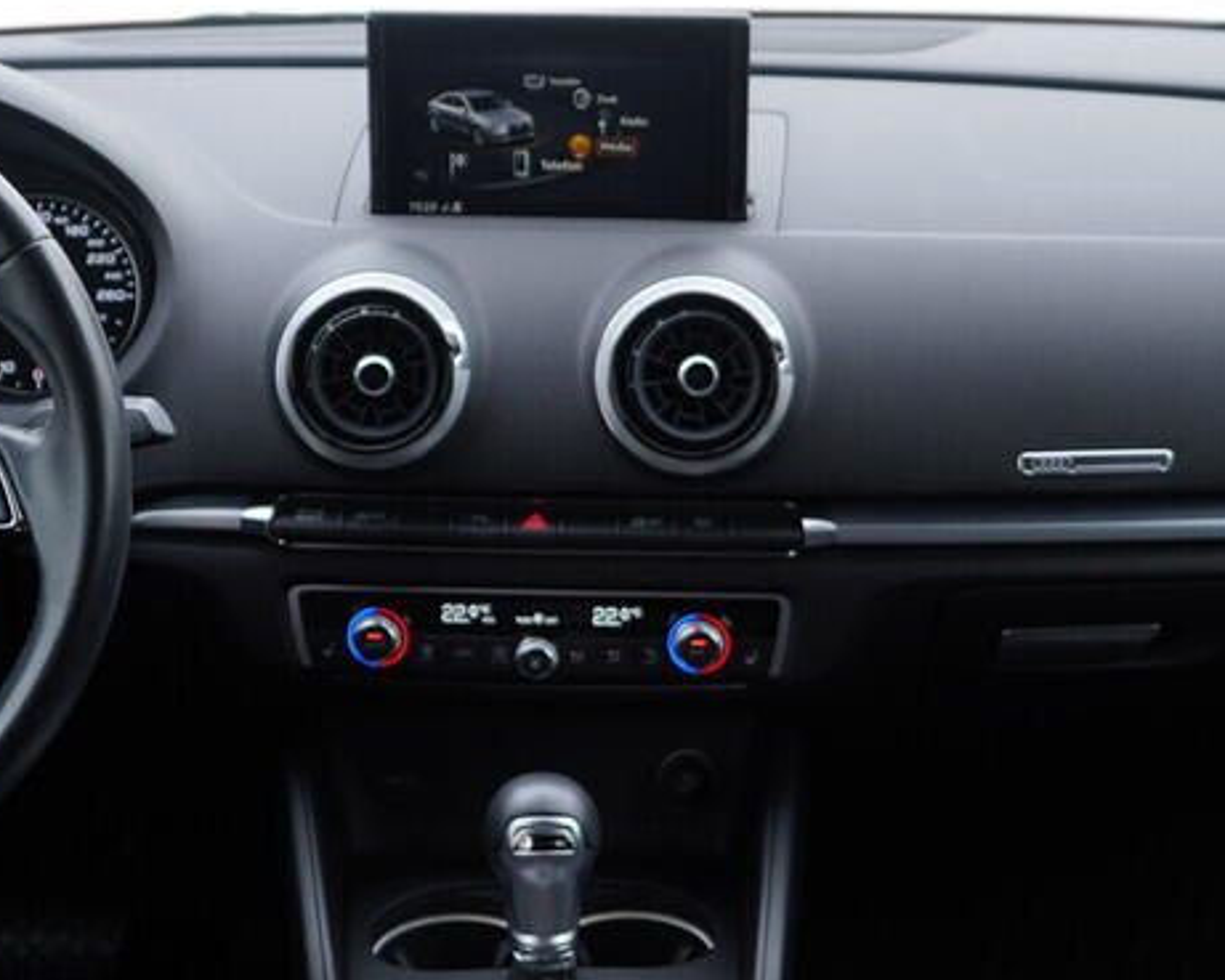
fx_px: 2720
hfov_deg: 25.4
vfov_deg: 20.4
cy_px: 509
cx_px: 555
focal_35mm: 75
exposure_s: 1/40
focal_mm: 24
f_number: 2.8
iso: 160
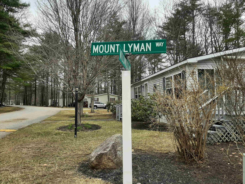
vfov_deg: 53.1
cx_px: 122
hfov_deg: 67.3
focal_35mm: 26
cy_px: 92
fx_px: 184
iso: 40
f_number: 1.7
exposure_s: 1/1103
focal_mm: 3.93
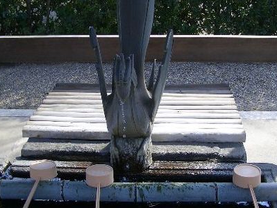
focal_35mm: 57
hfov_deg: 33.8
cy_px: 91
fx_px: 456
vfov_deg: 25.6
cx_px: 142
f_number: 2.6
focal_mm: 5.8
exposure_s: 1/500
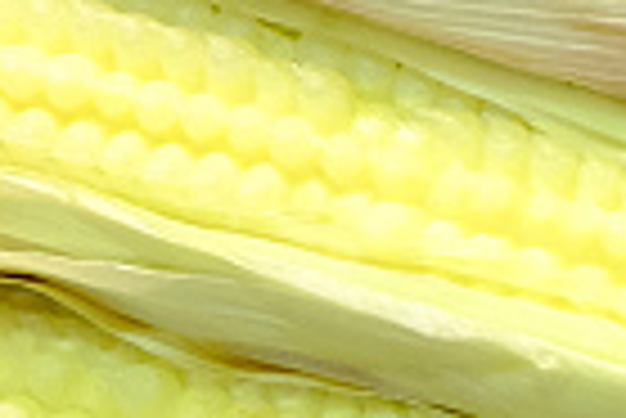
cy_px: -213
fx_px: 4004
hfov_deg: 8.9
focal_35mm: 230
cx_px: 558
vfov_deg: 5.9
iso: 1600
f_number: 4.5
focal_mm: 26.9
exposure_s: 1/8.5
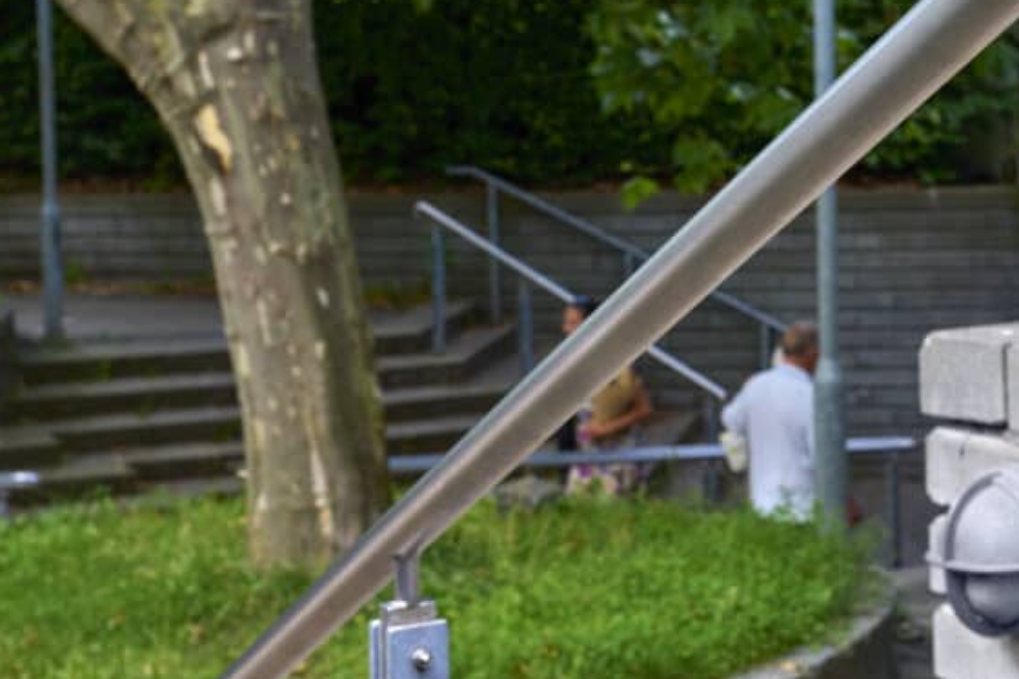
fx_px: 2547
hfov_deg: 22.1
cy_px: 295
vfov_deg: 15.2
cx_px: 926
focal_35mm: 90
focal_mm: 42
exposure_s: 1/80
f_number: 8
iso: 100
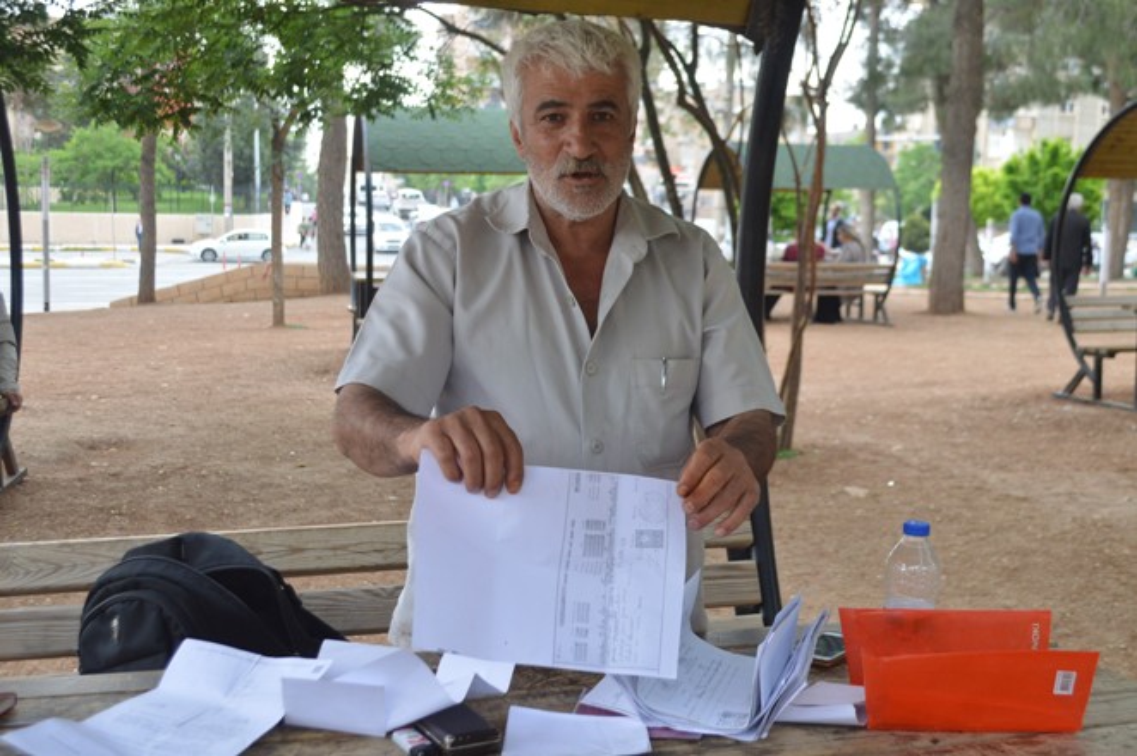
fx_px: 1325
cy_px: 378
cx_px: 568
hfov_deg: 46.4
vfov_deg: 31.8
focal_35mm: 42
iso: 400
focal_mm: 28
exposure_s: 1/100
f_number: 5
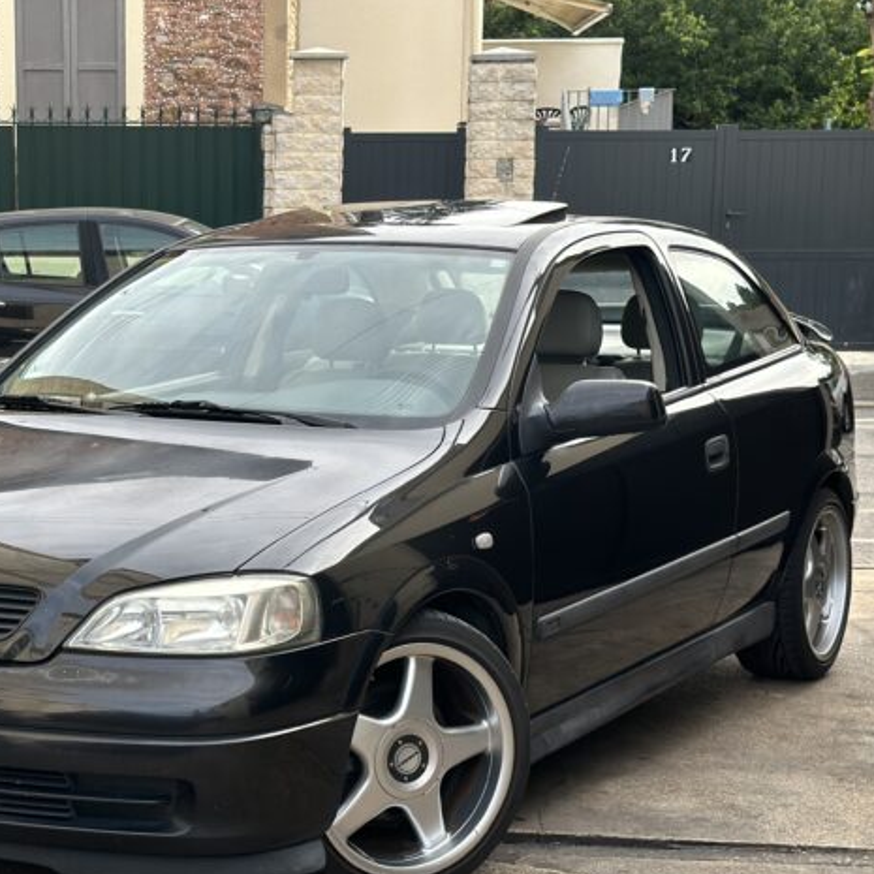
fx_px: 2085
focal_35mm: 73
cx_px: 229
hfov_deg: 23.5
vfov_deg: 23.6
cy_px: 515
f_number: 1.78
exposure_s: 1/767
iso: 64
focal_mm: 6.86
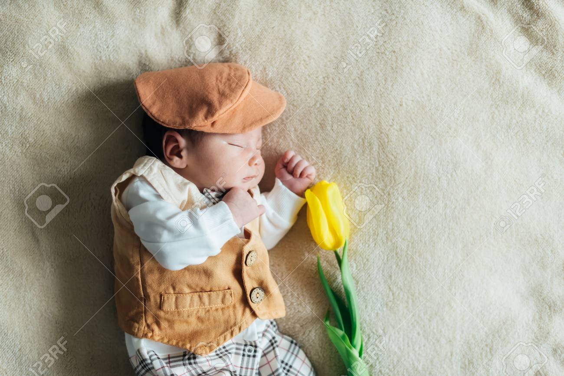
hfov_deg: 39.6
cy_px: 188
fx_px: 783
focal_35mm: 50
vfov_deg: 27.0
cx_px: 282
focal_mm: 50
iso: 640
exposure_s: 1/160
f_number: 2
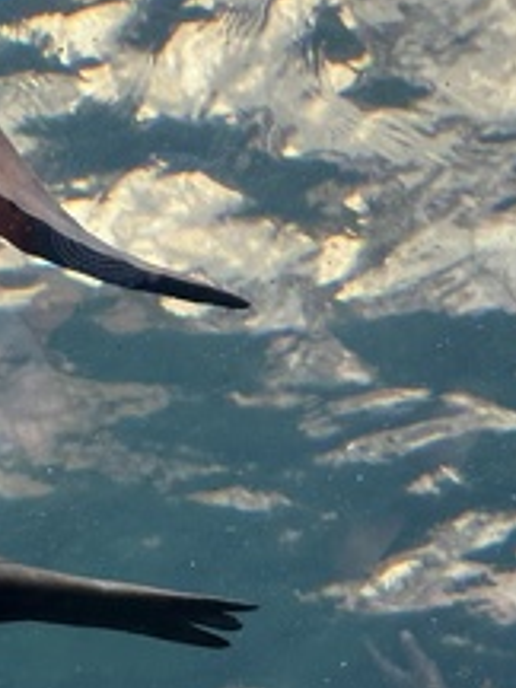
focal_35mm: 168
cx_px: -298
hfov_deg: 8.6
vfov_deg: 11.6
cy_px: -19
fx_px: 3339
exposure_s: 1/121
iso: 50
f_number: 1.78
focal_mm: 6.86
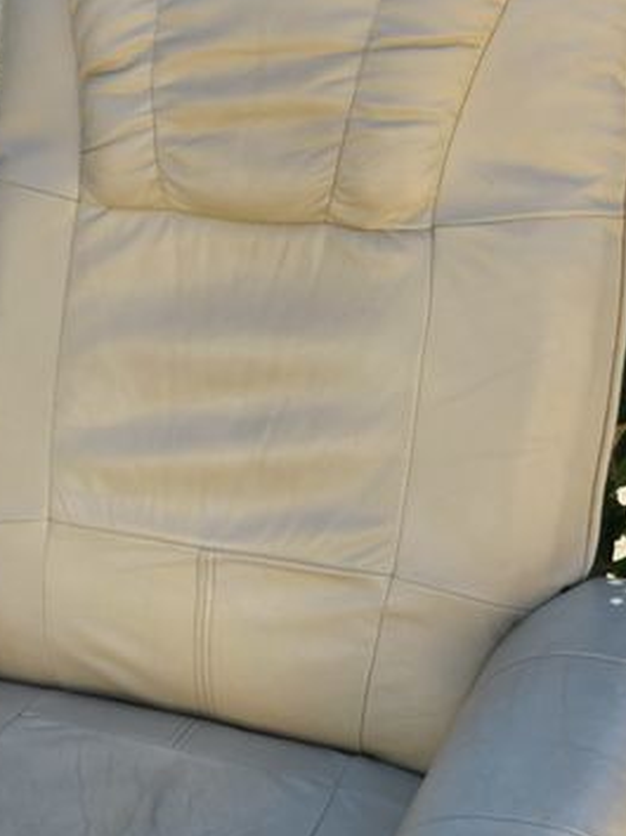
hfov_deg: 21.7
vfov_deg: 28.5
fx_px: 1569
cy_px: 779
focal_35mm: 65
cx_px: -19
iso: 25
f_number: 1.8
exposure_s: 1/487
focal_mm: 5.54
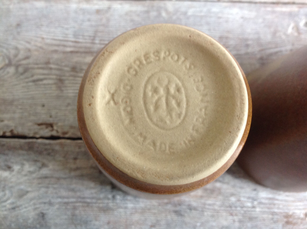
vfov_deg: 40.6
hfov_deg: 52.7
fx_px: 310
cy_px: 114
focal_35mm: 35
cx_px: 154
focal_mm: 4.28
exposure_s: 1/15
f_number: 2.4
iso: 125
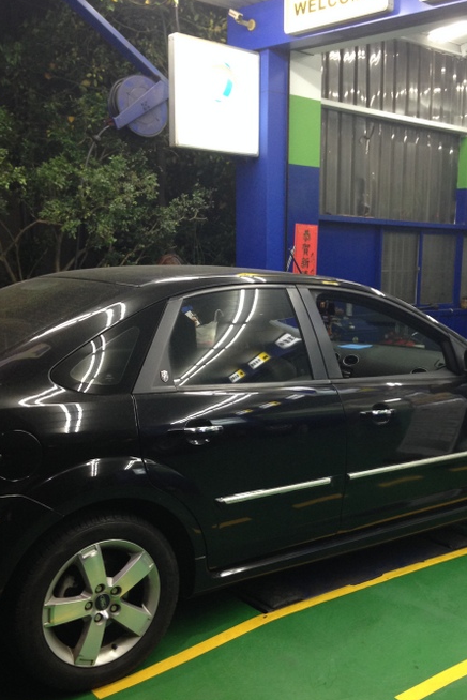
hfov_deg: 31.7
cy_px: 369
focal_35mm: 42
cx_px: 293
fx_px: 817
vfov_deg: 46.4
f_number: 2.4
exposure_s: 1/20
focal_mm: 4.12
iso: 100
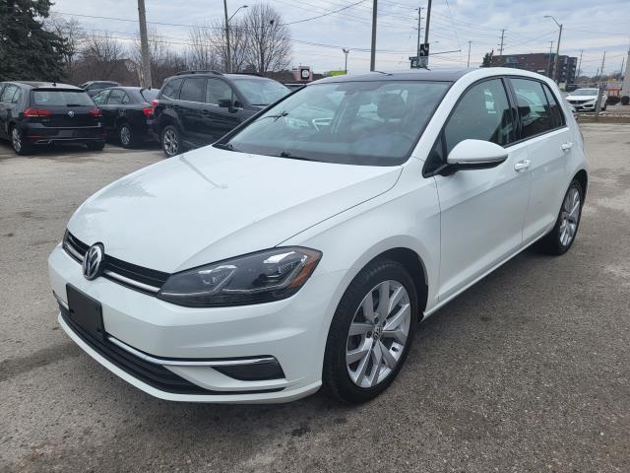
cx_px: 315
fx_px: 473
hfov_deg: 67.3
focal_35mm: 26
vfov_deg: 53.1
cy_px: 236
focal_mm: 5.4
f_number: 1.8
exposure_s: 1/1384
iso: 40
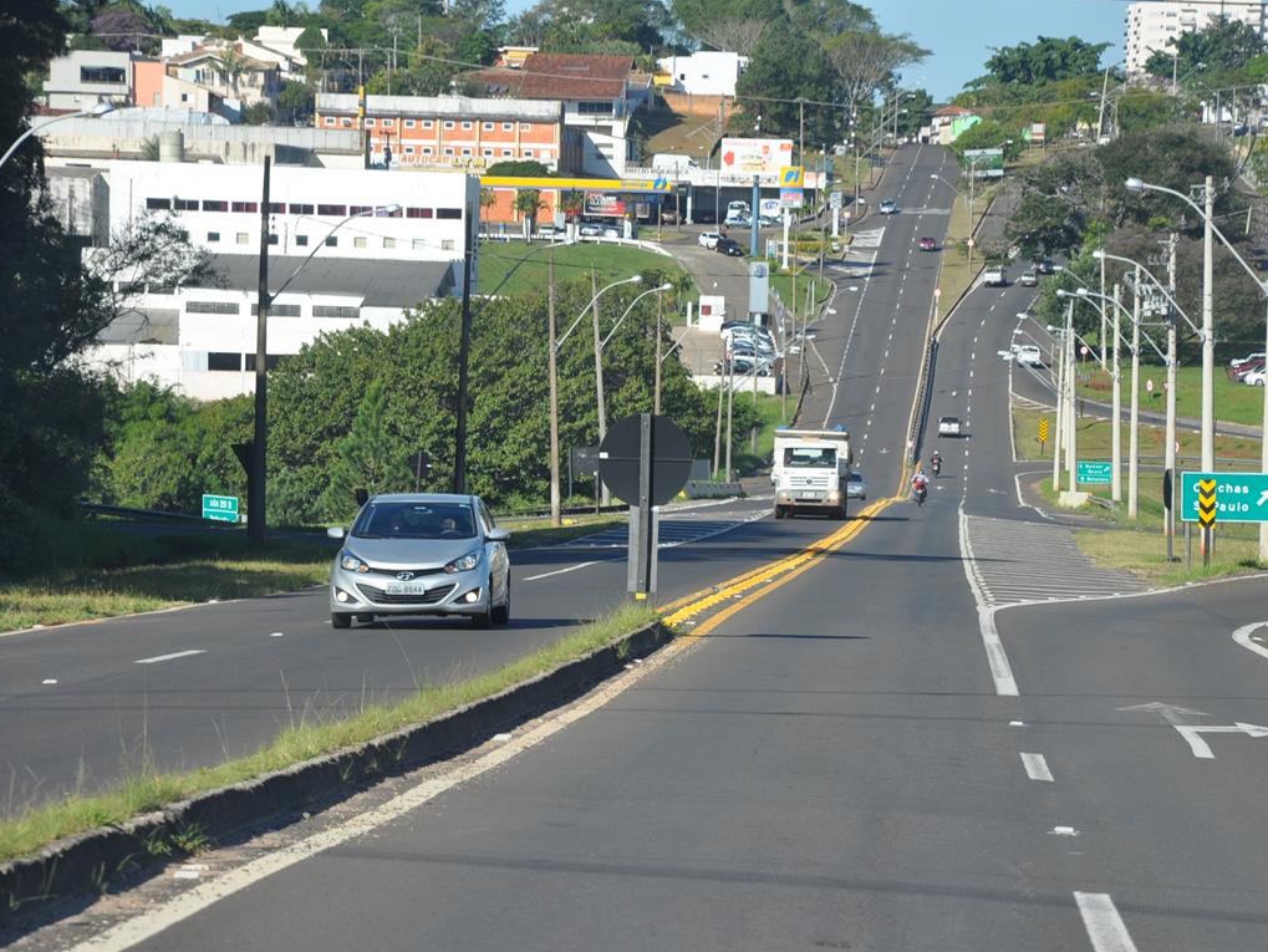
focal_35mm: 172
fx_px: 6286
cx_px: 701
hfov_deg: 11.5
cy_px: 475
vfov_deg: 8.7
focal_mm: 105
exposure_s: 1/320
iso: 200
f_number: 9
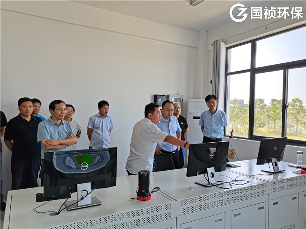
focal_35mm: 26
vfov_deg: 53.0
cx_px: 153
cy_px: 114
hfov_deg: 67.3
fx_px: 230
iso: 125
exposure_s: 1/100
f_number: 1.8
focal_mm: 5.58
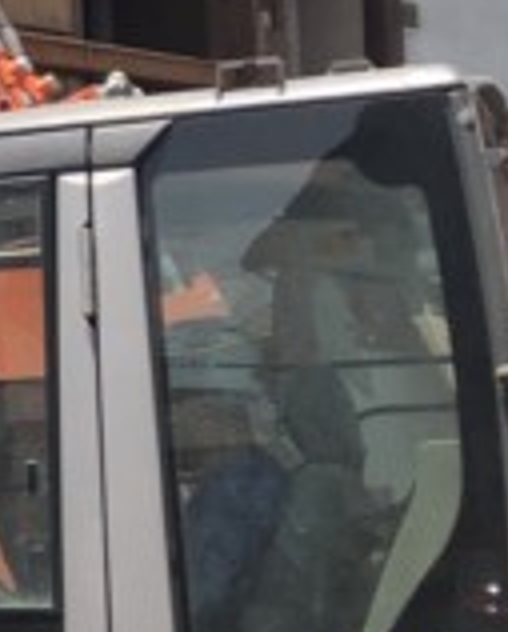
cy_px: 416
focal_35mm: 138
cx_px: -788
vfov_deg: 13.9
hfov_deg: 9.7
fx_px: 2586
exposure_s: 1/1200
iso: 20
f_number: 1.8
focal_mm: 3.99
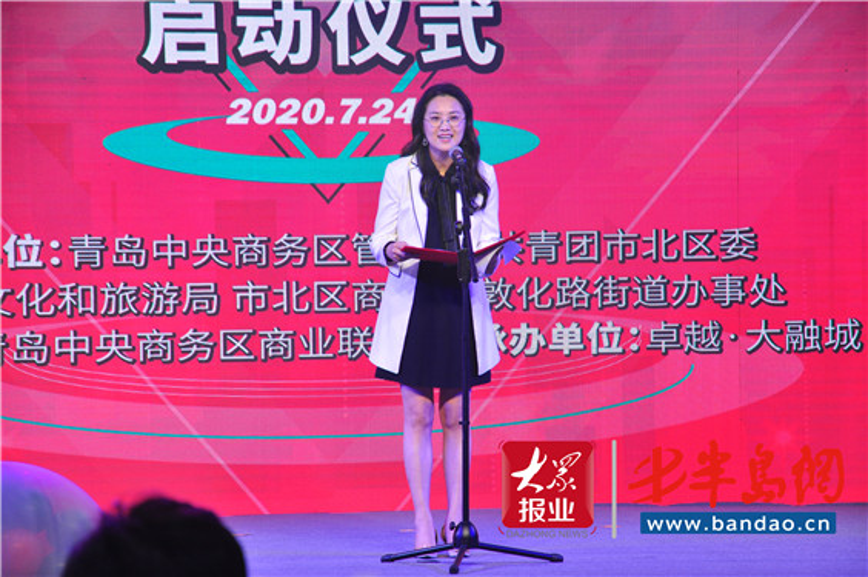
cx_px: 434
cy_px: 288
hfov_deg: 14.9
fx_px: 3324
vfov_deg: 9.9
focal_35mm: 138
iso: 400
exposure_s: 1/100
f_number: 5.6
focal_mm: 92
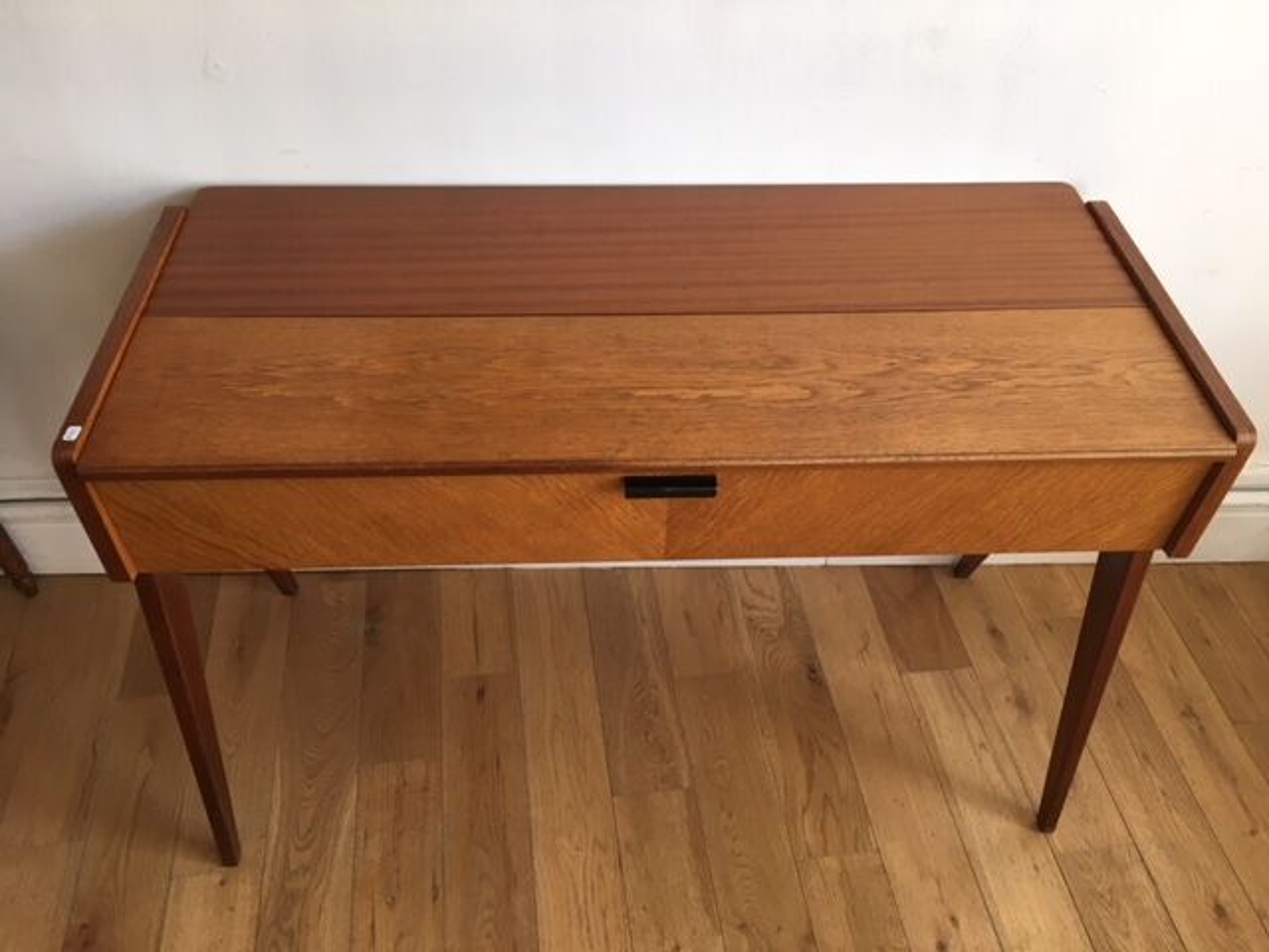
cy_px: 476
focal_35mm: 29
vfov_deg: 48.2
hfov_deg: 61.7
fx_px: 1063
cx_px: 634
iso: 32
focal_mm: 4.15
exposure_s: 1/33
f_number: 2.2
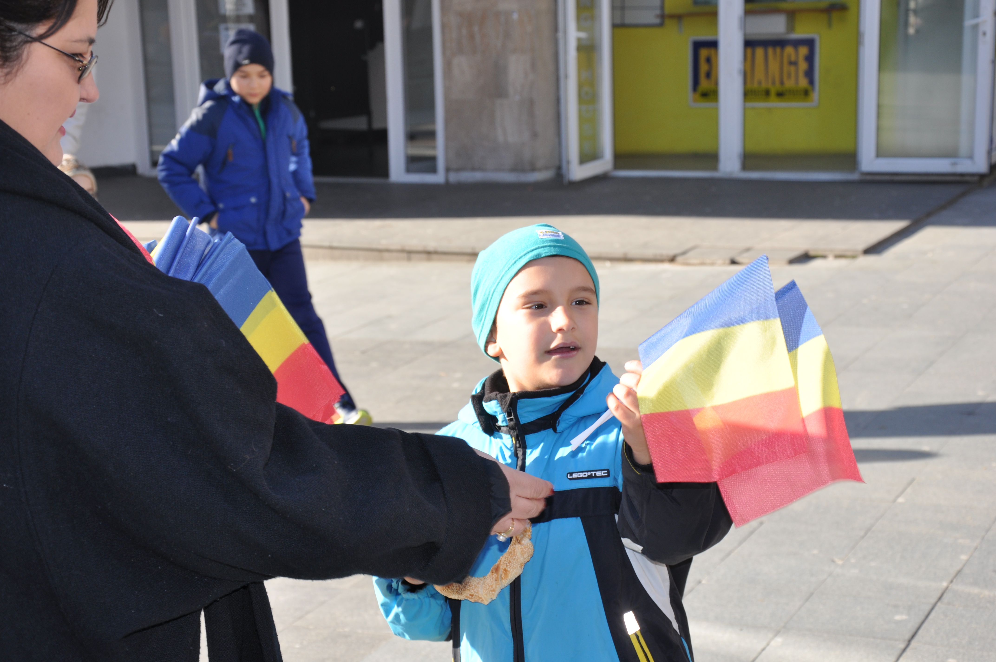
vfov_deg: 18.1
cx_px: 498
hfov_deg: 27.0
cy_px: 331
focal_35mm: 75
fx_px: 2072
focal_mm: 50
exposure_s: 1/200
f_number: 7.1
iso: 200
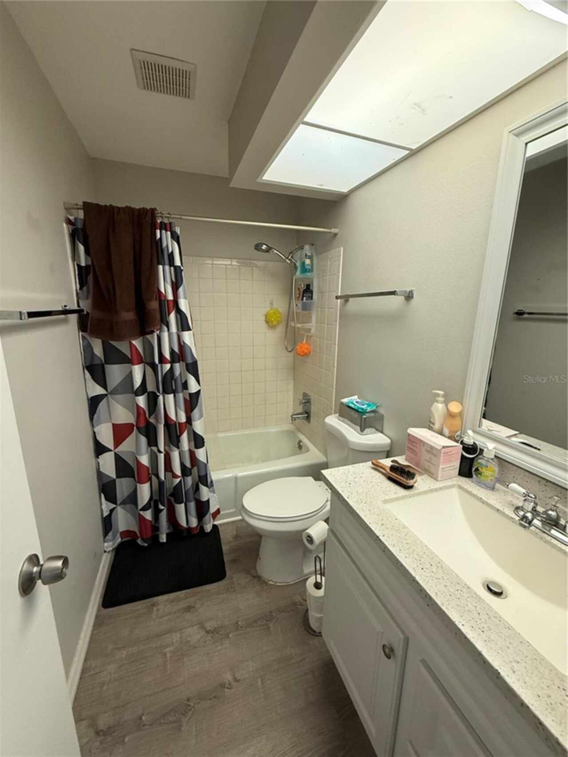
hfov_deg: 85.7
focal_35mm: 14
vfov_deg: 102.1
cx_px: 284
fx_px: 306
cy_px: 378
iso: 320
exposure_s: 1/120
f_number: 2.2
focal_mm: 2.22
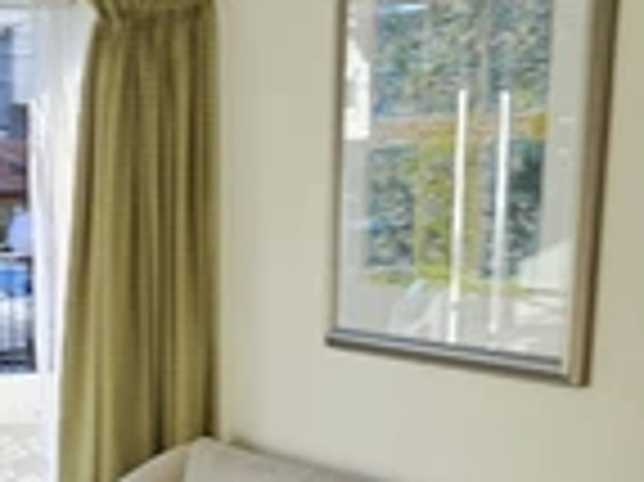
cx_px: -18
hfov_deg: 25.9
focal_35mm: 71
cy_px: 658
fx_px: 1320
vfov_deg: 18.9
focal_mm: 5.4
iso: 25
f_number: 1.8
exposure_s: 1/100
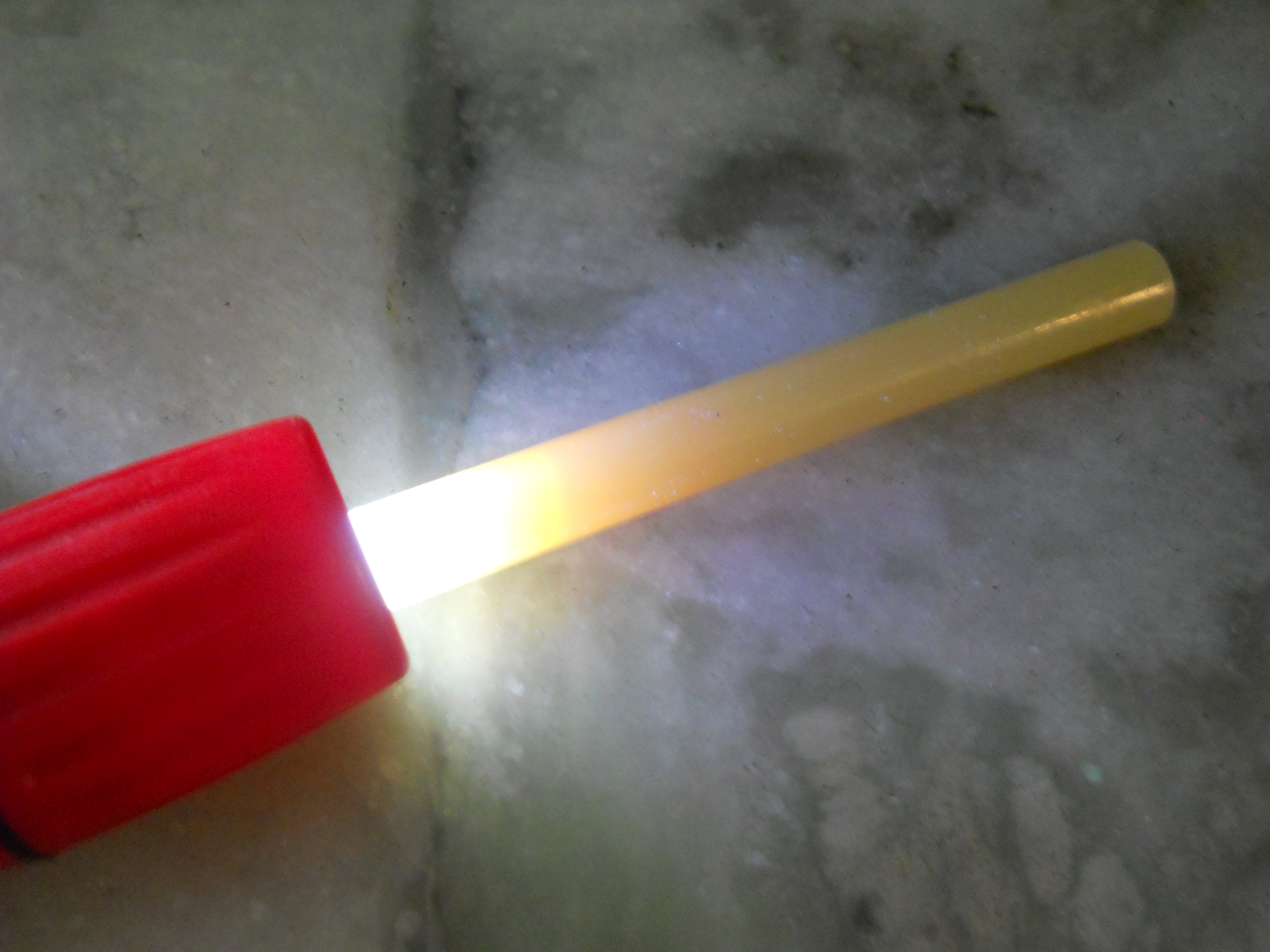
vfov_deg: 35.1
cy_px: 476
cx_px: 635
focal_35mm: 41
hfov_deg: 45.8
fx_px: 1504
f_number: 3.1
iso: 500
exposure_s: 1/8
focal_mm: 6.72
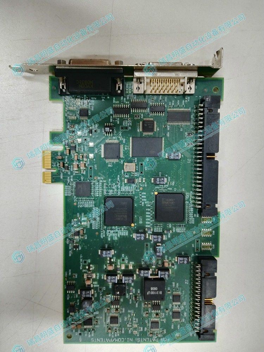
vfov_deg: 67.3
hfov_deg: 53.1
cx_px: 132
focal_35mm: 26
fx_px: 264
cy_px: 176
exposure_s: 1/33.3
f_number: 2
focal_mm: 3.44
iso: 332
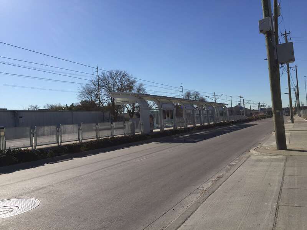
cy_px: 115
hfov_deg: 61.7
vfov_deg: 48.2
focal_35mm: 29
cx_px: 154
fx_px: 257
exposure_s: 1/3049
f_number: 2.2
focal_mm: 4.15
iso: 32
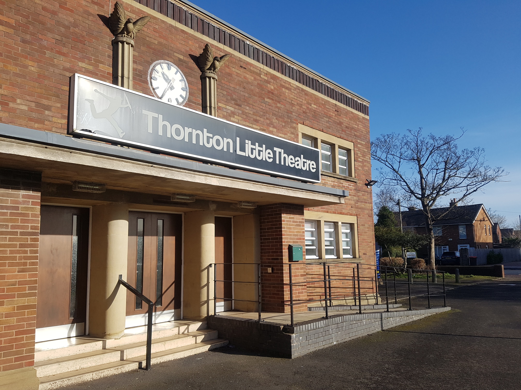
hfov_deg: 67.3
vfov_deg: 53.1
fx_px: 391
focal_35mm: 26
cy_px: 195
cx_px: 260
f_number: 1.7
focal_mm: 4.2
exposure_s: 1/2512
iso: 50
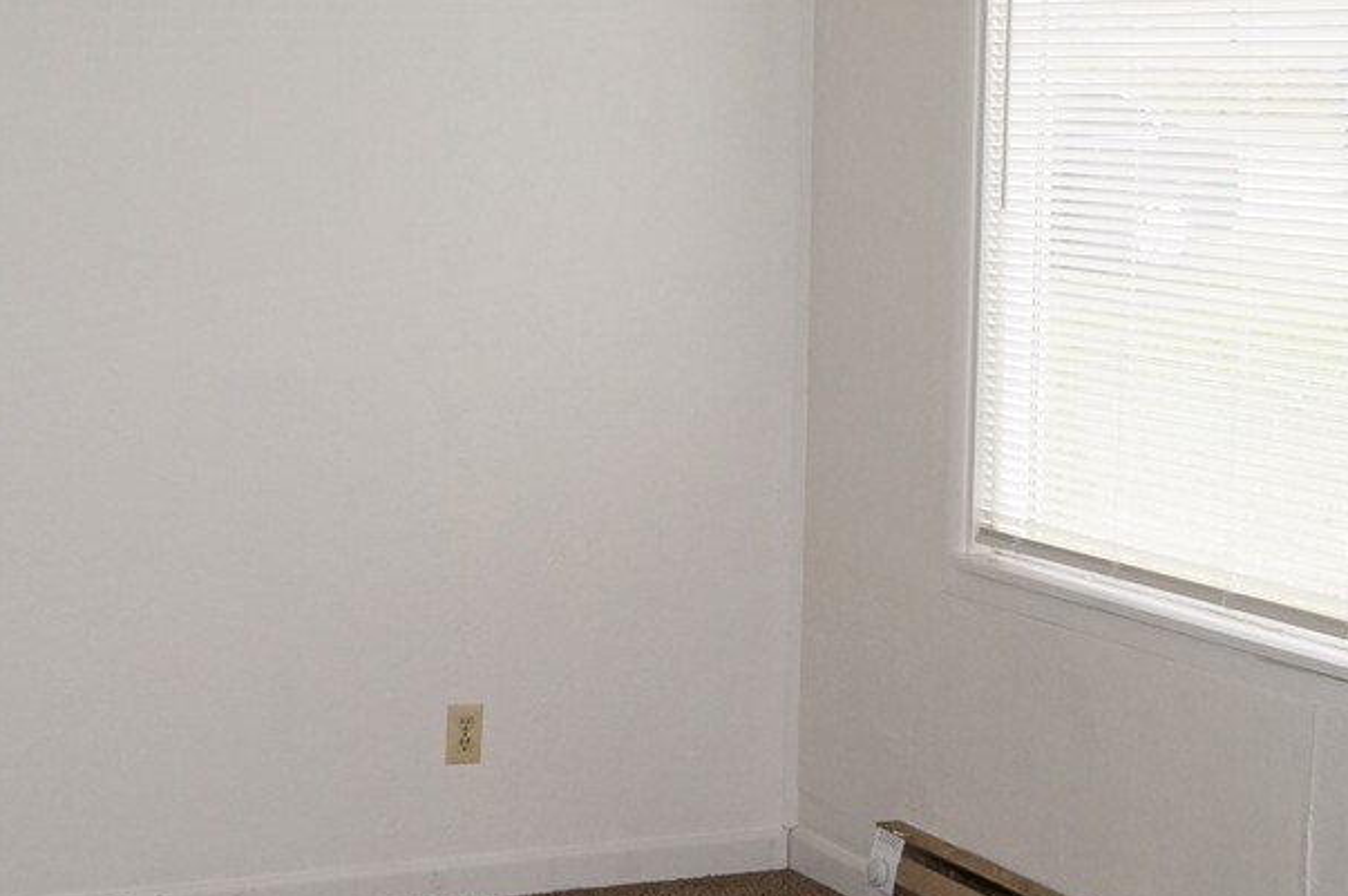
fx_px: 2843
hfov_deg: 26.6
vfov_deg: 17.9
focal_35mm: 76
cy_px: 455
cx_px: 568
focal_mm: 18
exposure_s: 1/160
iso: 640
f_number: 4
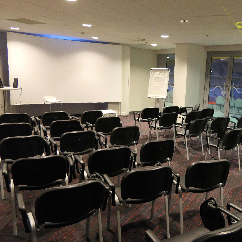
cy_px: 121
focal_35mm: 31
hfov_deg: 51.3
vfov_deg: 52.5
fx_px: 245
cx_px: 166
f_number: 2.8
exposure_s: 1/40
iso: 1600
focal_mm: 8.8
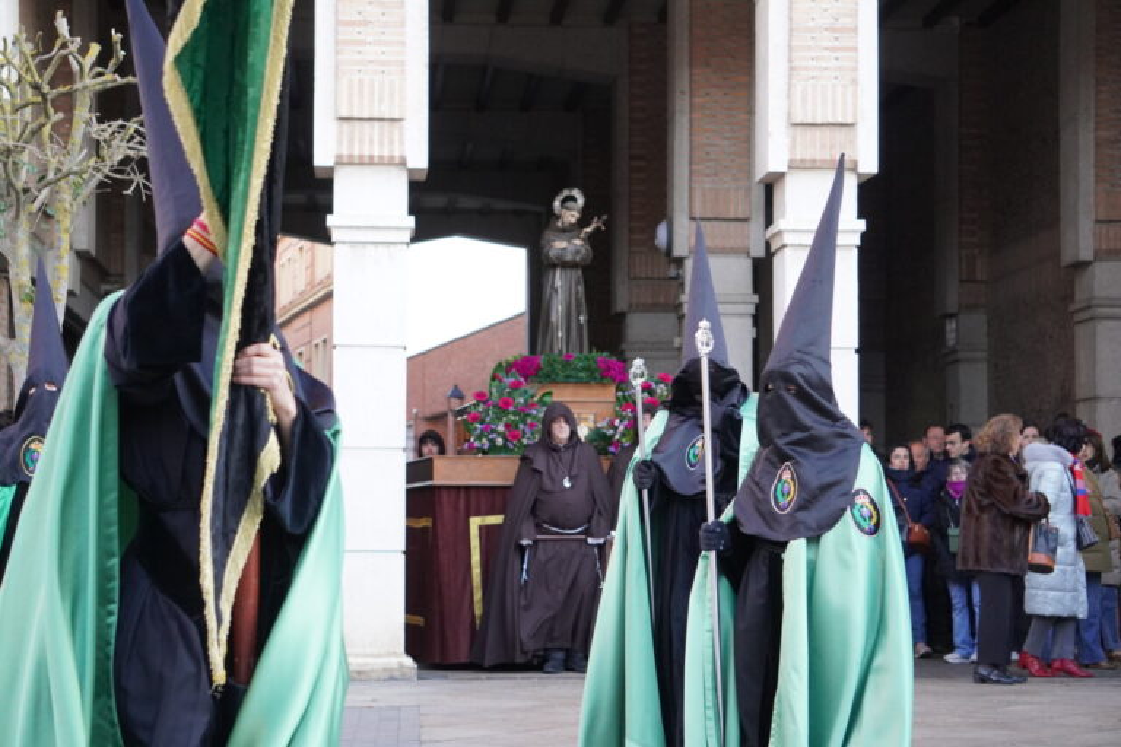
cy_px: 374
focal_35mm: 82
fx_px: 2569
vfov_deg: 16.6
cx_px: 560
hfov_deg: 24.6
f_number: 4.5
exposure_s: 1/160
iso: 1600
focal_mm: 55
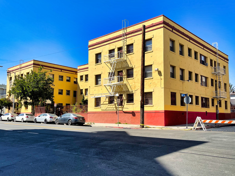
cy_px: 88
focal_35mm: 26
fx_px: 176
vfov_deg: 53.0
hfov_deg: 67.3
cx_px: 118
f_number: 1.6
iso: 32
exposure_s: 1/3257
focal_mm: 5.1
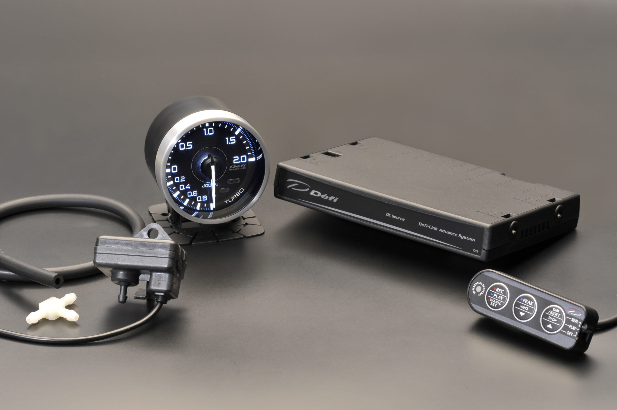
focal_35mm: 128
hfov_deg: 16.1
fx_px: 2182
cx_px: 308
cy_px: 205
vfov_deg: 10.7
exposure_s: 1/2
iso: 100
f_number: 13
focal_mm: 85
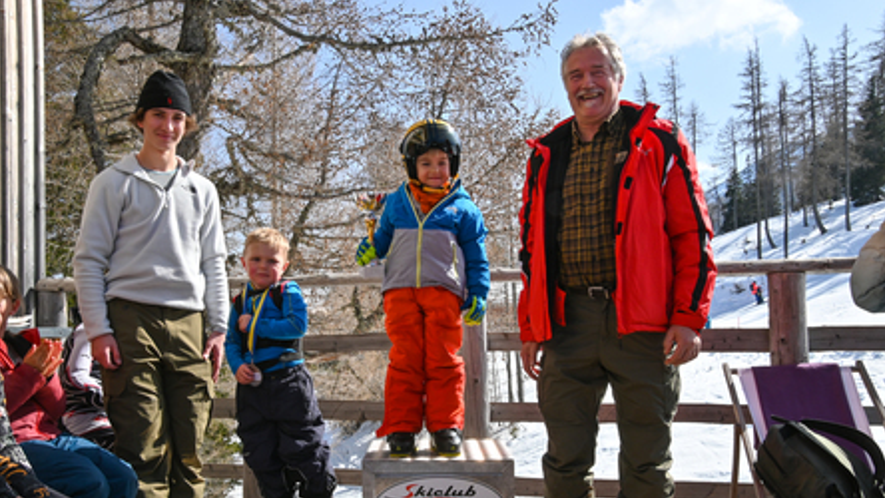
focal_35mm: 35
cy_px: 297
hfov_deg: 56.6
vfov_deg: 33.6
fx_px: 822
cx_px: 439
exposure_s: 1/60
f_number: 16
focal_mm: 22
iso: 100
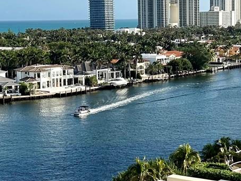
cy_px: 91
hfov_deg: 21.3
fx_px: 641
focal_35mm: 92
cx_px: 144
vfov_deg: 16.1
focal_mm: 5.7
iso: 50
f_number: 1.5
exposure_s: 1/3831
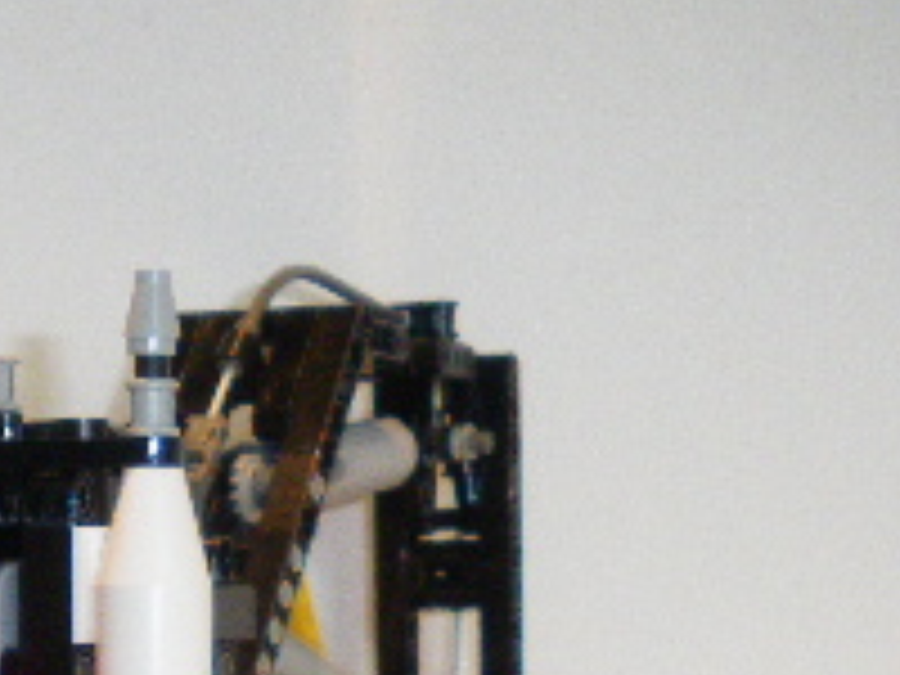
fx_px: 2990
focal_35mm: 115
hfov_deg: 16.1
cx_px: -320
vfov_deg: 12.3
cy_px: 1004
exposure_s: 1/50
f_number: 3.5
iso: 320
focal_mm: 6.3
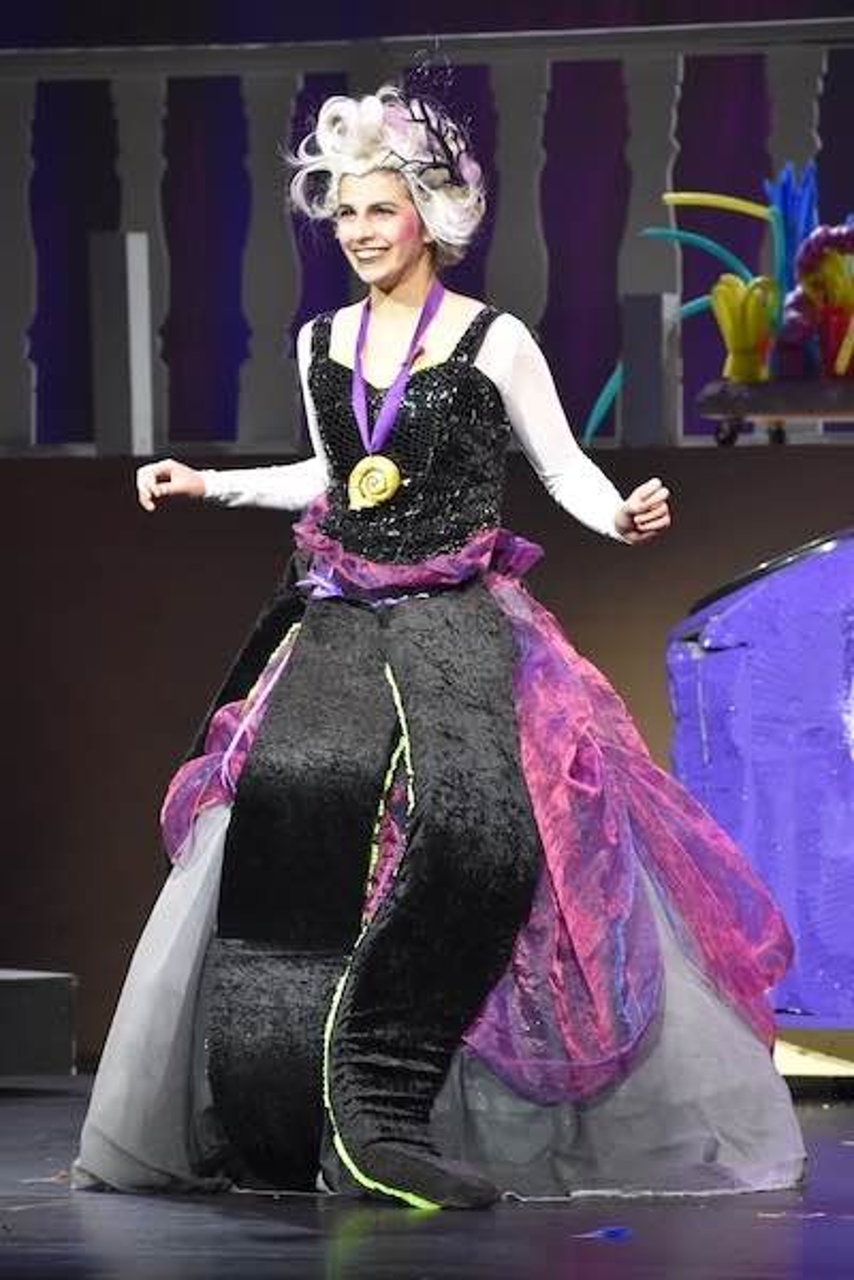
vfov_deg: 8.9
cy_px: 640
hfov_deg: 5.9
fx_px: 8272
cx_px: 427
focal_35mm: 232
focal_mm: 155
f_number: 5
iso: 3200
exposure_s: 1/1000
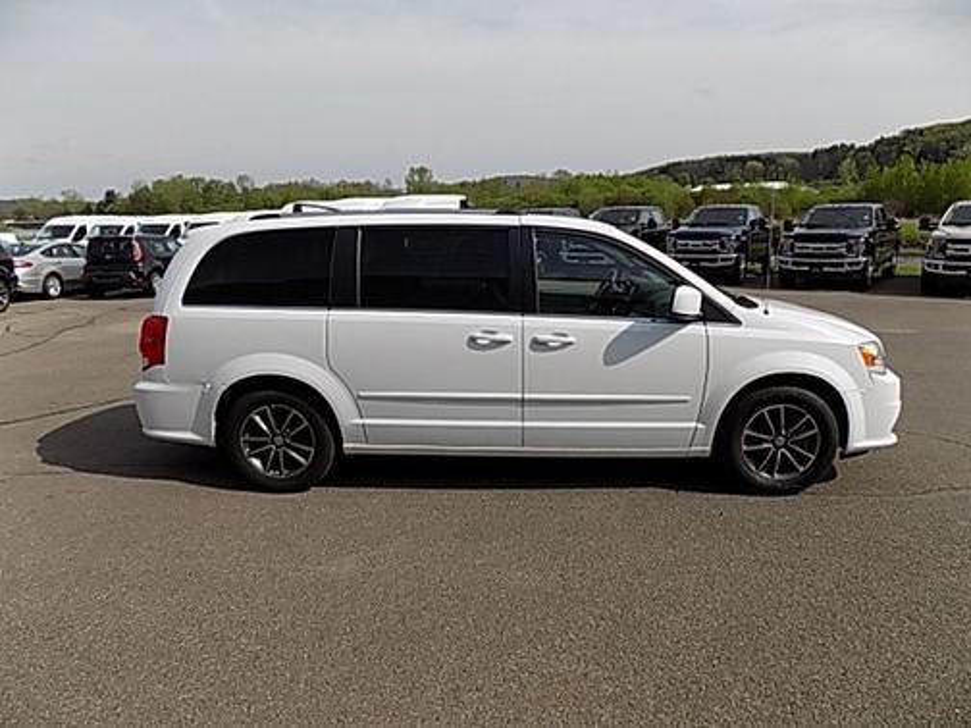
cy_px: 364
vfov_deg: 58.9
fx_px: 645
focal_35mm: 23
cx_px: 486
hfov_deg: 73.9
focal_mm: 4
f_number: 3.1
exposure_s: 1/1500
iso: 80
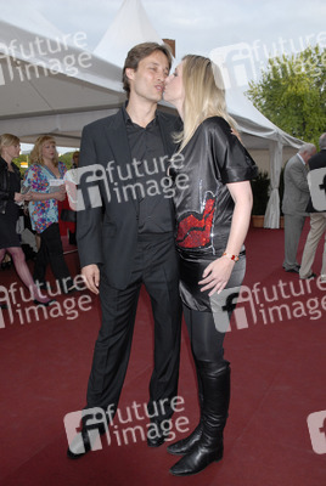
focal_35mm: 33
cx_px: 163
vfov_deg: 57.2
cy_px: 243
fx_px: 447
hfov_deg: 40.1
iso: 640
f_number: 6.3
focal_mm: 22
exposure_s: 1/160
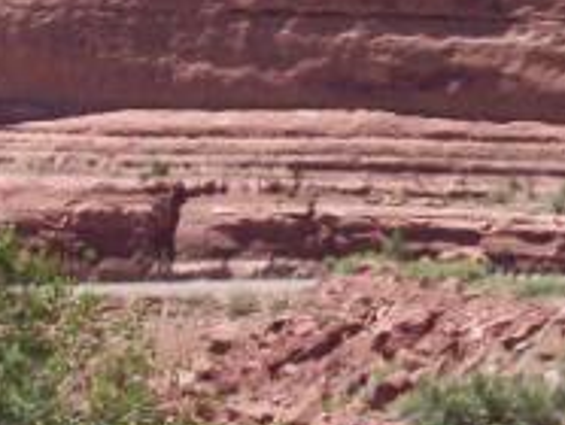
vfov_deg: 9.3
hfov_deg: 12.4
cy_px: 118
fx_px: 2599
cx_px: 371
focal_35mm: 159
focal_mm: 6.2
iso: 80
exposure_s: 1/280
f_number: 5.6
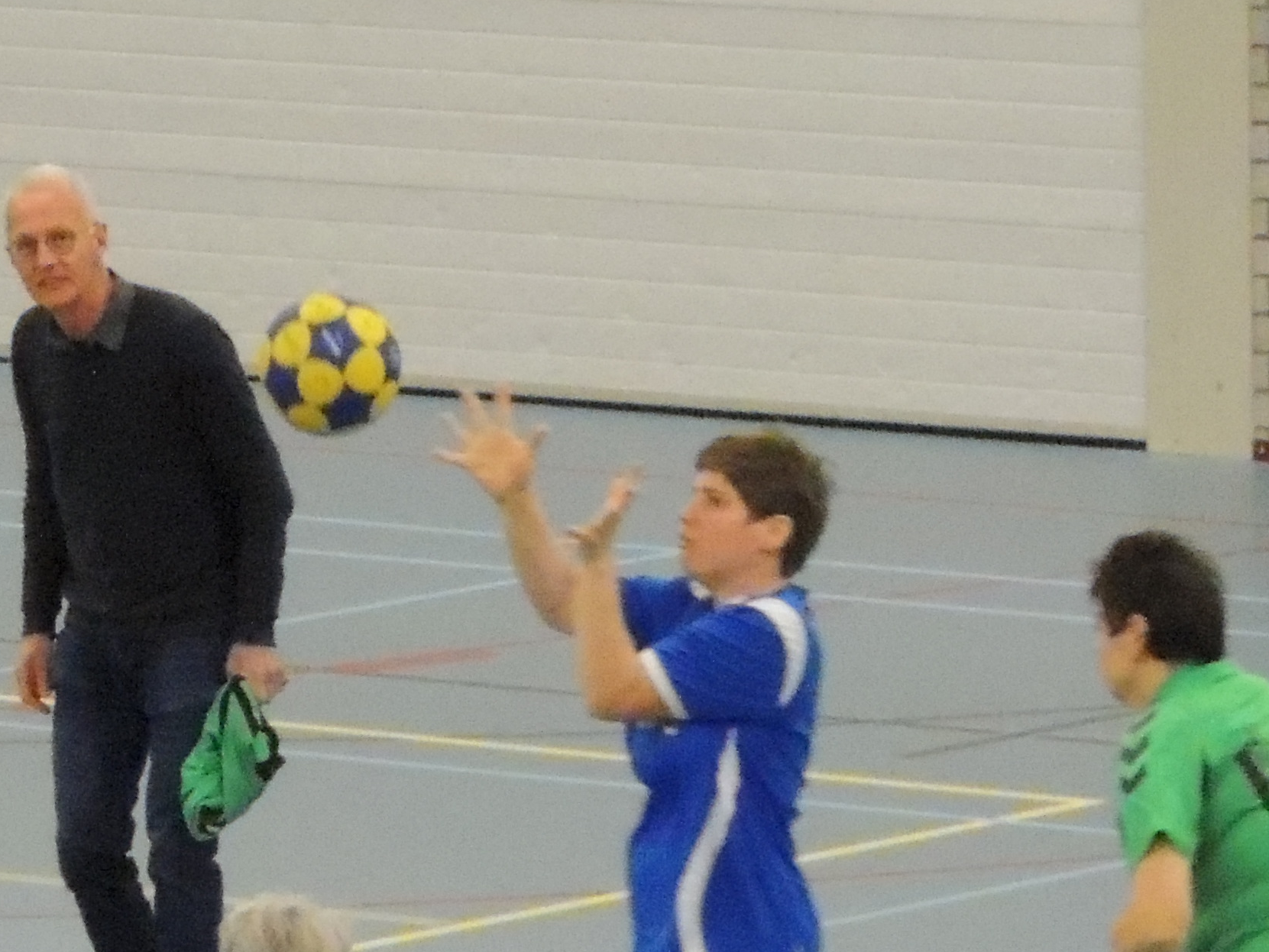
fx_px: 15765
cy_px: 1059
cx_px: 236
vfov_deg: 3.5
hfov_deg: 4.6
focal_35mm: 430
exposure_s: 1/200
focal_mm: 27.6
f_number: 4.4
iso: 3200
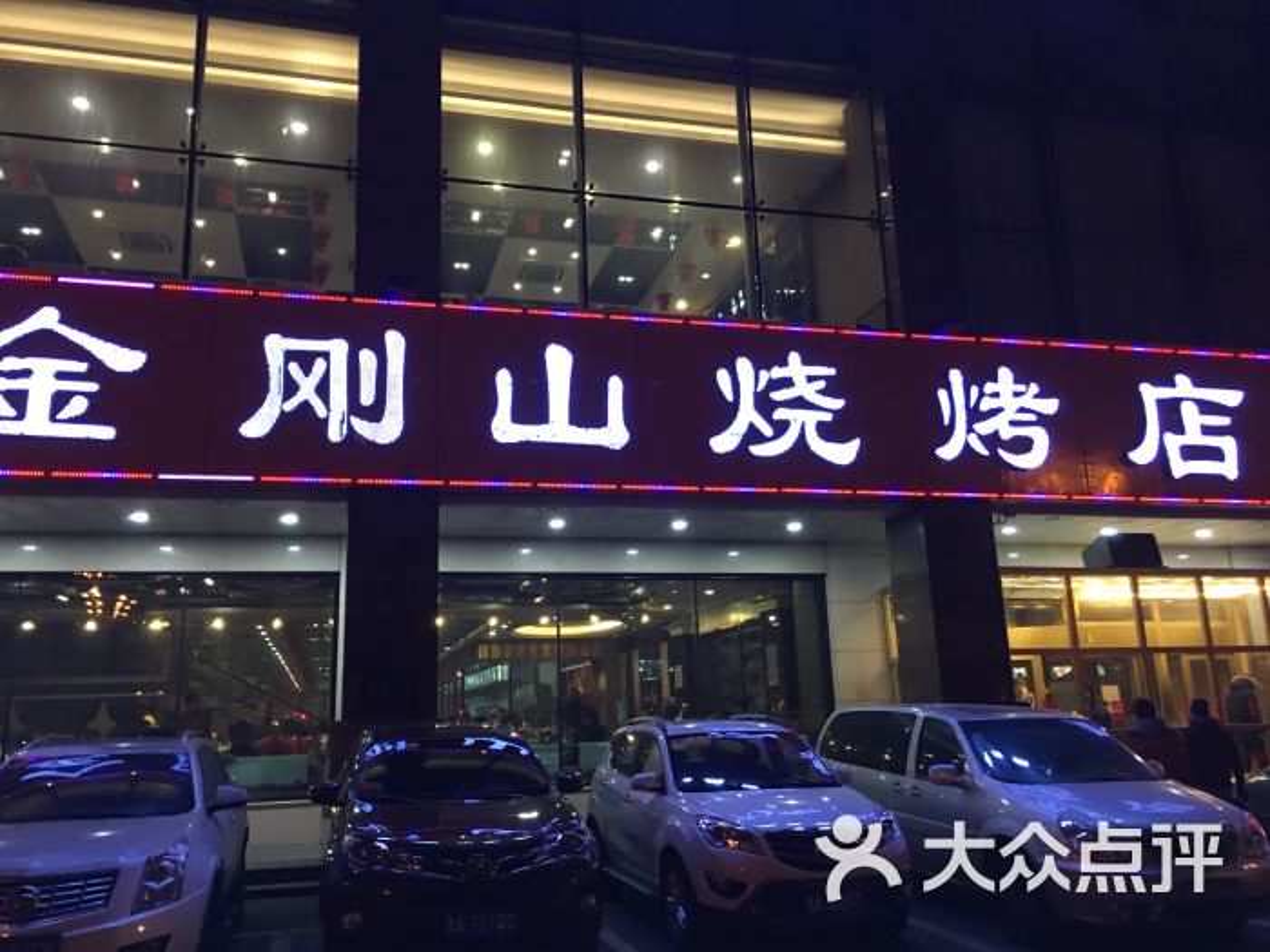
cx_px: 635
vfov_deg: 48.2
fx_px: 1064
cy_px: 476
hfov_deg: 61.7
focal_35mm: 29
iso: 80
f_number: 2.2
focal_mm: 4.15
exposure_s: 1/17
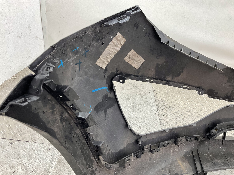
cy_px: 88
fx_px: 196
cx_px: 117
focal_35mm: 29
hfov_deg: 61.7
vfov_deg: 48.2
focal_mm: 3
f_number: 1.8
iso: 50
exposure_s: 1/100
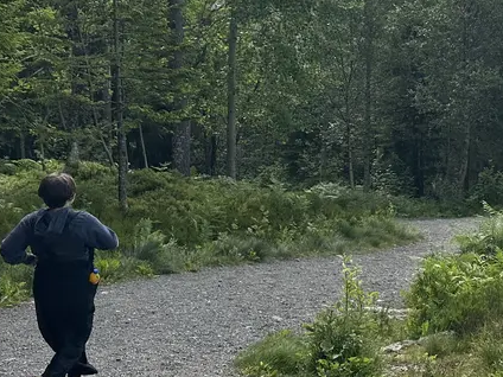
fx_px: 988
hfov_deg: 26.2
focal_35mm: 68
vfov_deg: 21.3
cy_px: 64
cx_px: 561
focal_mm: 6.86
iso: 80
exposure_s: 1/4348
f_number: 1.78
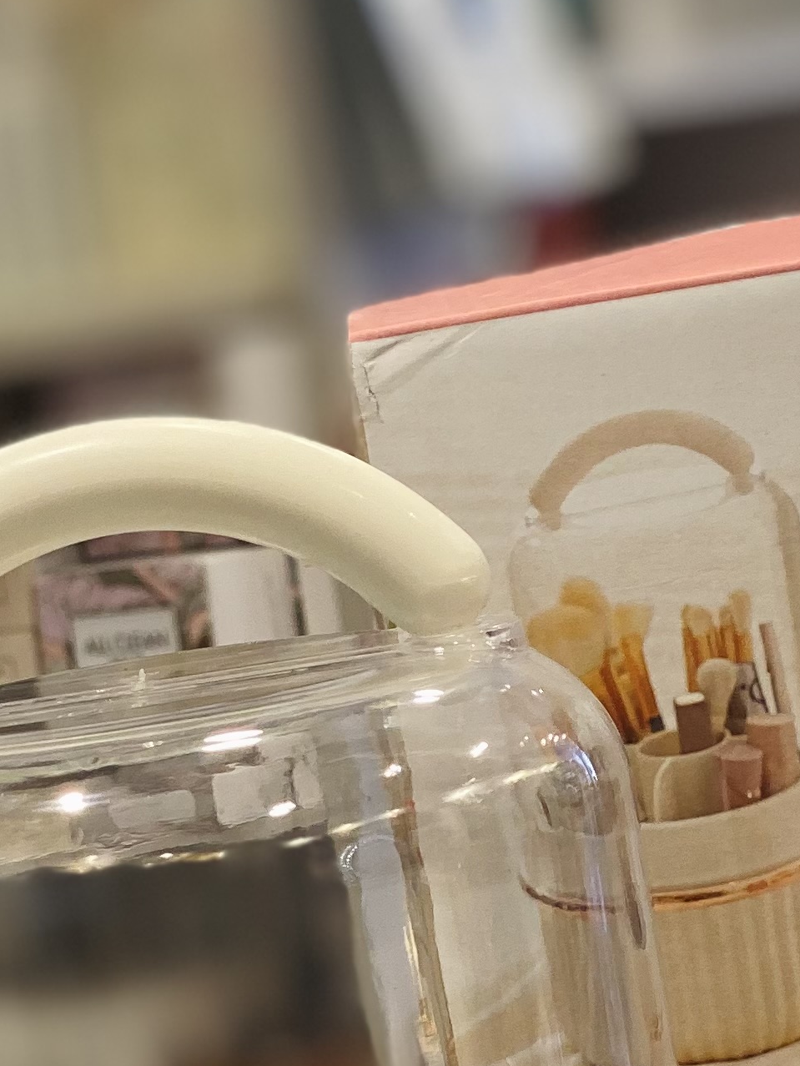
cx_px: 592
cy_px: 937
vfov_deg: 12.0
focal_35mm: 164
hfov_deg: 9.0
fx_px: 5052
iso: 40
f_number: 2
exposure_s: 1/100
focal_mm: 6
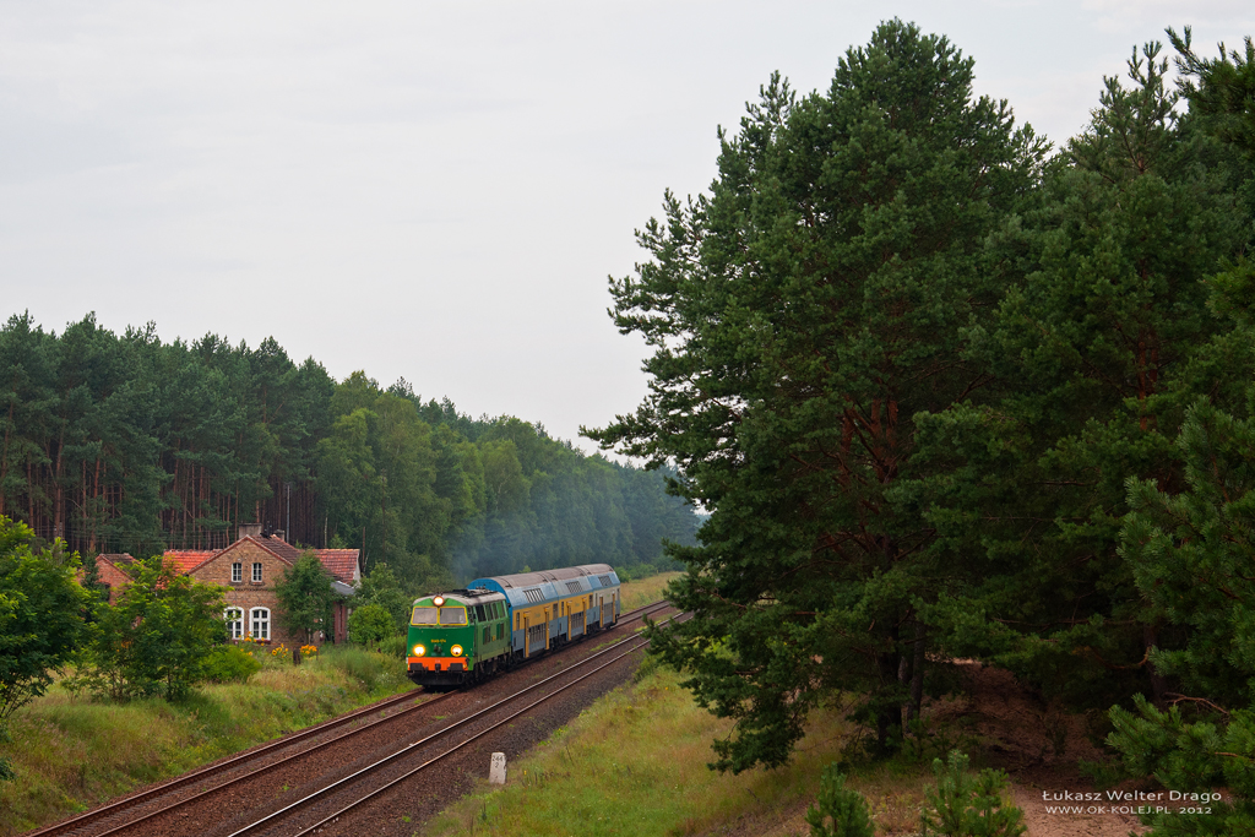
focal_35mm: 75
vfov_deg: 18.2
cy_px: 418
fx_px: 2615
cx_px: 628
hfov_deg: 27.0
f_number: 6.3
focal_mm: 50
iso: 320
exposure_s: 1/320
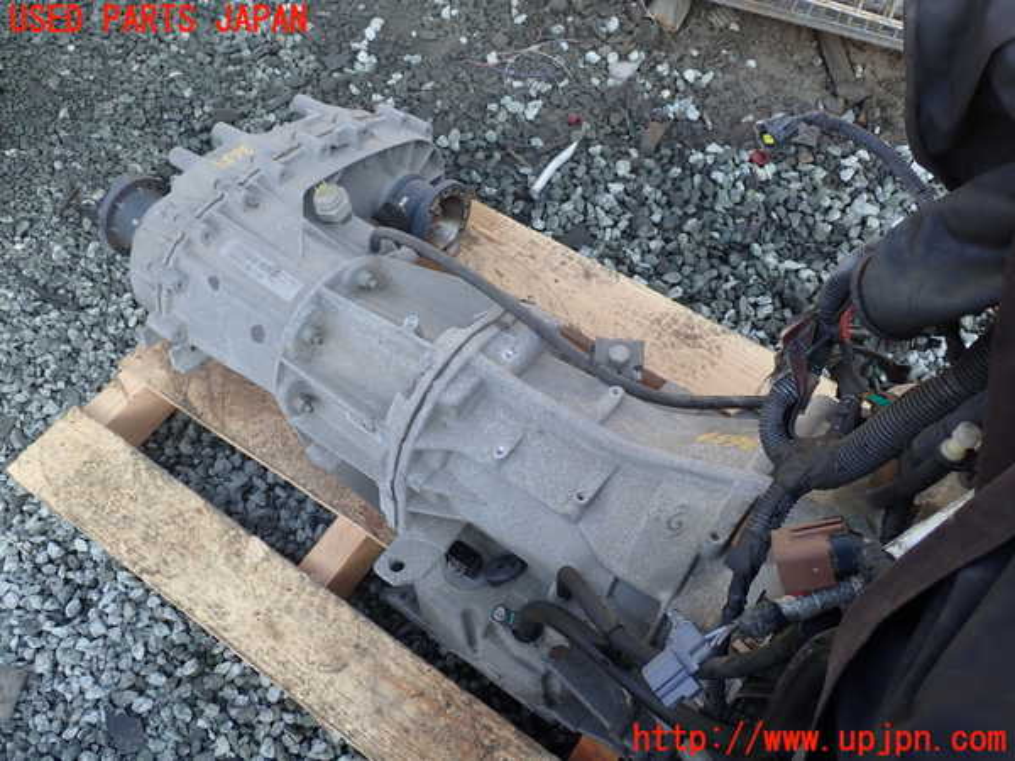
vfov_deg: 46.8
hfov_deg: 60.0
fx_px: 880
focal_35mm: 30
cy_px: 380
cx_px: 508
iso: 100
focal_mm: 5.4
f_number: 3.2
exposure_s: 1/125
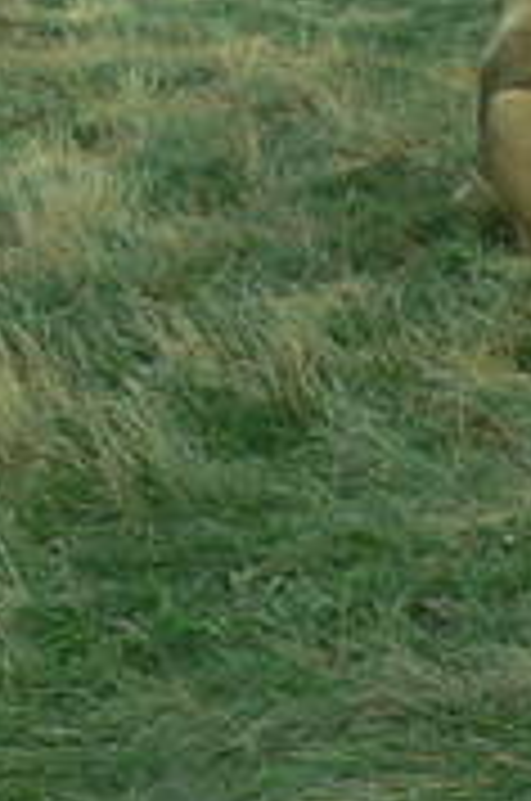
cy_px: -364
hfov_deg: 4.1
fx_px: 7285
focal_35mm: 328
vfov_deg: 6.2
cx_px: 1197
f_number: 5.6
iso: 80
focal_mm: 7.4
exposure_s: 1/200
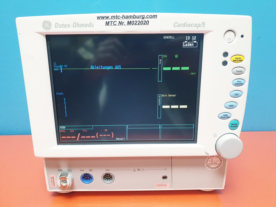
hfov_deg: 67.3
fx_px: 207
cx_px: 138
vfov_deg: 53.1
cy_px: 104
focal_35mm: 26
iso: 160
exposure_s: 1/50
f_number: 2.4
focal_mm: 4.3
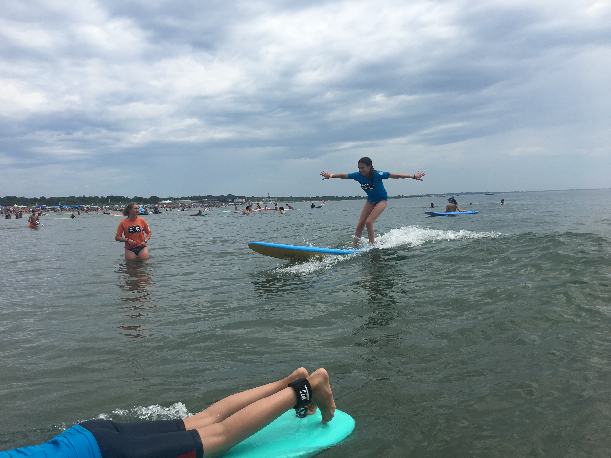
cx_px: 306
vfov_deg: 48.2
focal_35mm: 29
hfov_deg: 61.7
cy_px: 229
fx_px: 512
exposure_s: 1/2564
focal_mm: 4.15
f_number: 2.2
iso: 25
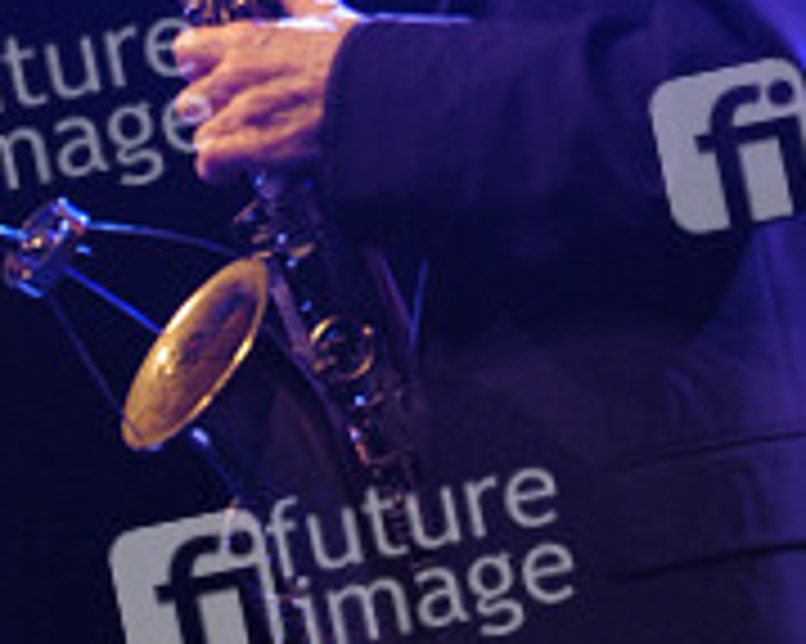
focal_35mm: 252
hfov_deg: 7.7
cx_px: 473
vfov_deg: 6.1
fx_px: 6008
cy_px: -99
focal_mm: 80
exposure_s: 1/90
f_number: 2.8
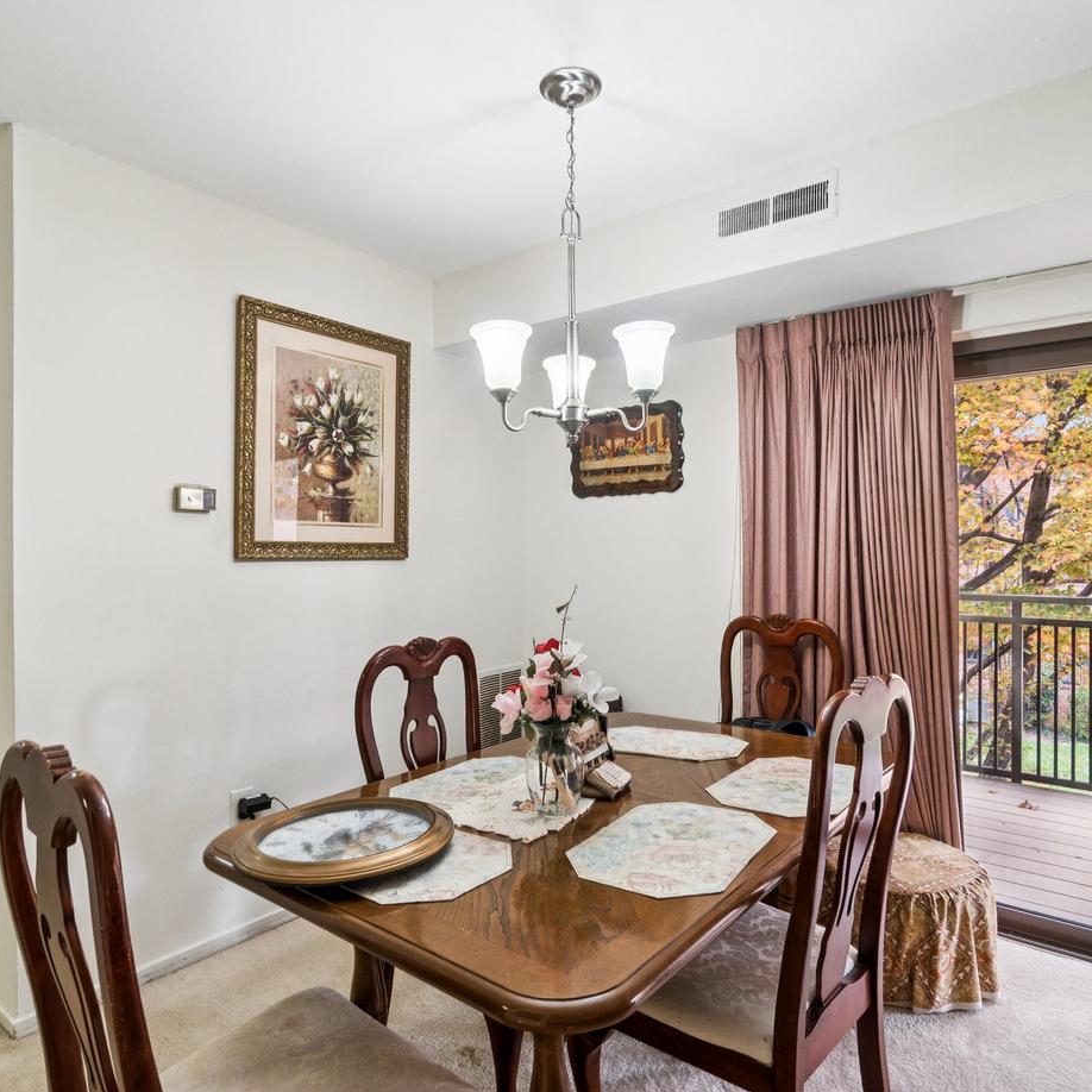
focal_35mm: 20
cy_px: 551
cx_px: 569
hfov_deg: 74.8
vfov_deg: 74.8
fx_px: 714
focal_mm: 10
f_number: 7.1
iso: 200
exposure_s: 1/5
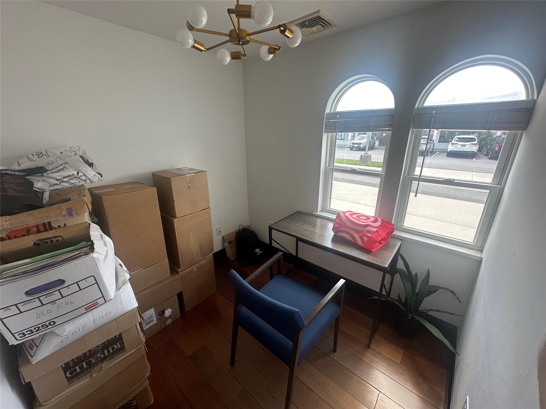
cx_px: 273
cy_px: 204
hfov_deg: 102.1
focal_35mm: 14
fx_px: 221
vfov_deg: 85.7
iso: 80
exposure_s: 1/99
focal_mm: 2.22
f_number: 2.2
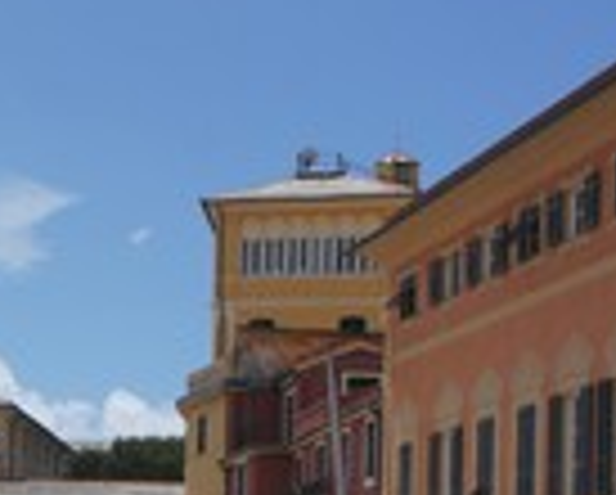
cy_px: 554
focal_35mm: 113
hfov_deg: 16.2
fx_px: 2063
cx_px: -157
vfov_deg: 13.4
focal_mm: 24
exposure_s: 1/800
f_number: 8
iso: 200
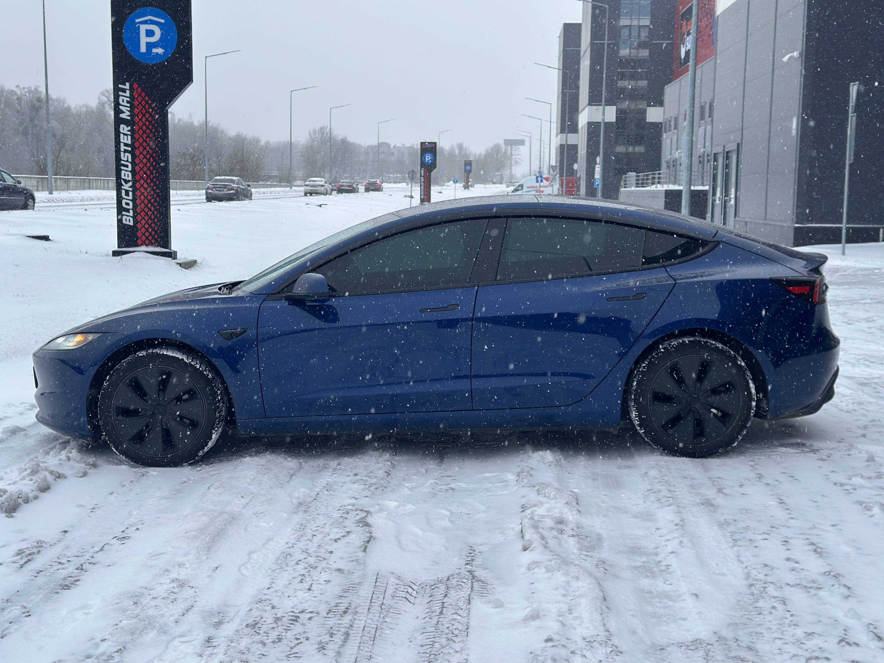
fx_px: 1226
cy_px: 332
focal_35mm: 48
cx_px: 442
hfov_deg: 39.7
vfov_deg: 30.3
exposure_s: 1/864
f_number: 1.78
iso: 80
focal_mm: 6.86
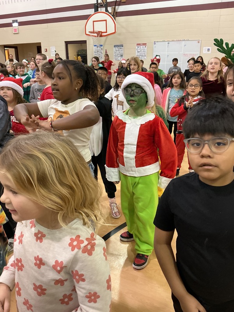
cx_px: 117
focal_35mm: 29
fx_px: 261
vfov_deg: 61.7
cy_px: 156
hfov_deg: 48.2
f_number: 1.8
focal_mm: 3
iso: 160
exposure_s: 1/60
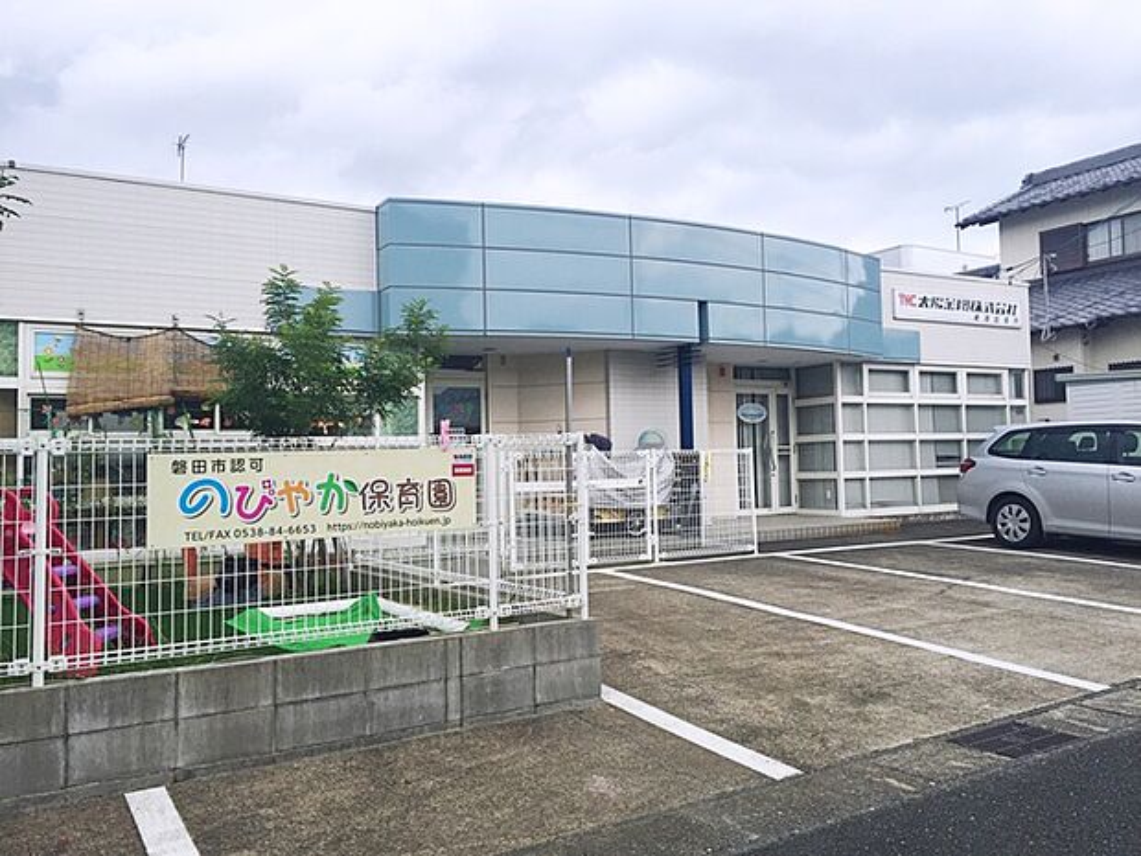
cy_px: 428
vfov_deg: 48.2
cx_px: 570
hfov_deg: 61.7
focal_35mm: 29
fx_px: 956
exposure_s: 1/860
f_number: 2.2
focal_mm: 4.15
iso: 32
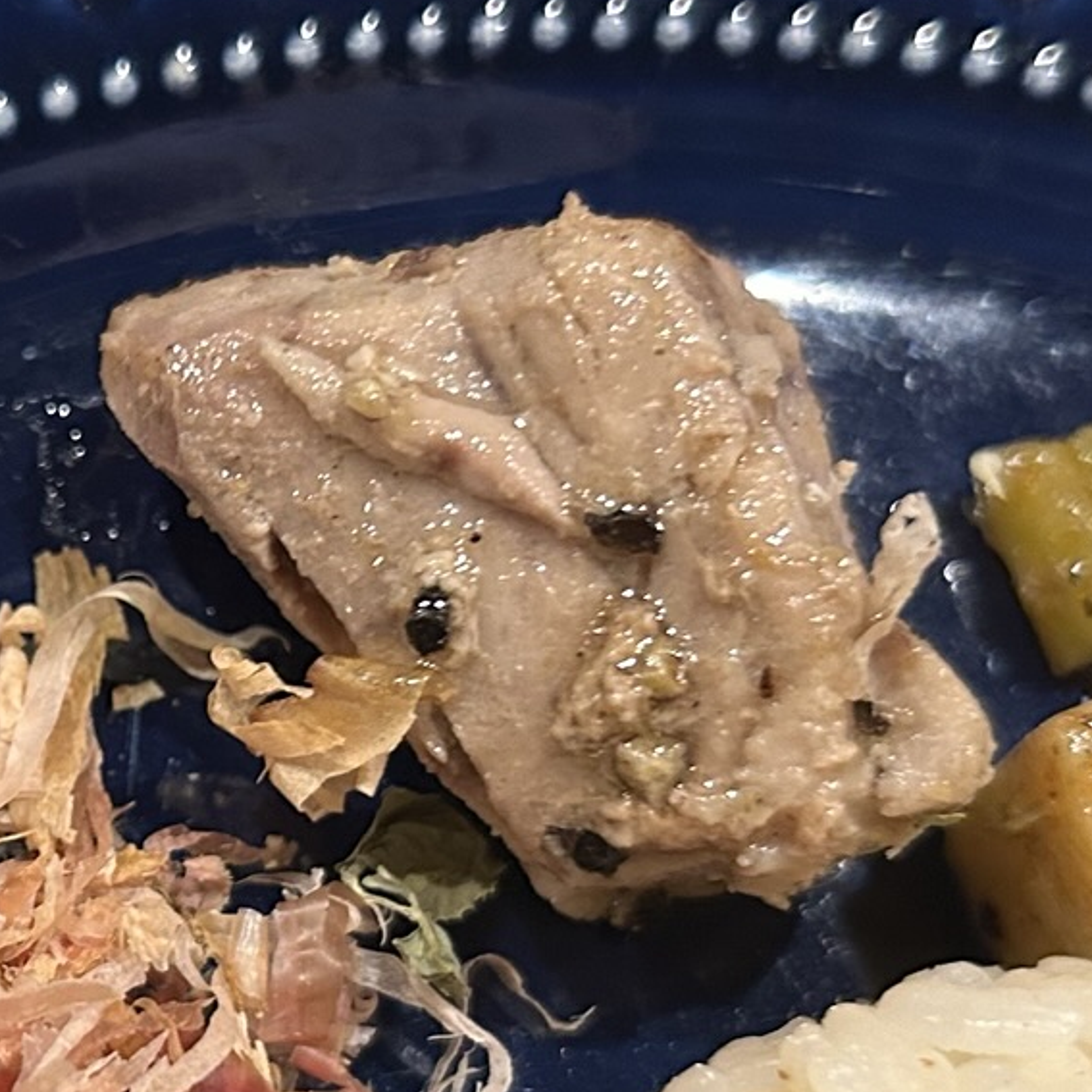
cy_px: 799
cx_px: 37
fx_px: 2891
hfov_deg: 20.8
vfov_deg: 21.2
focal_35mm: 81
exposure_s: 1/50
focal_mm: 5.7
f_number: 1.5
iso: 400
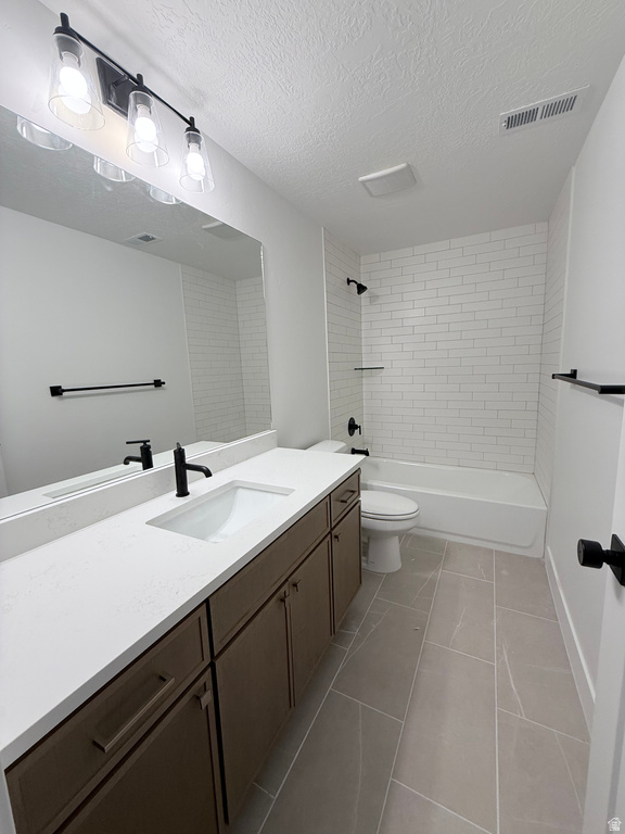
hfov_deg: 85.7
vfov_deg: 102.1
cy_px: 417
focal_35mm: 14
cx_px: 312
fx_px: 337
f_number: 2.2
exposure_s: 1/120
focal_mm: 2.22
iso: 160
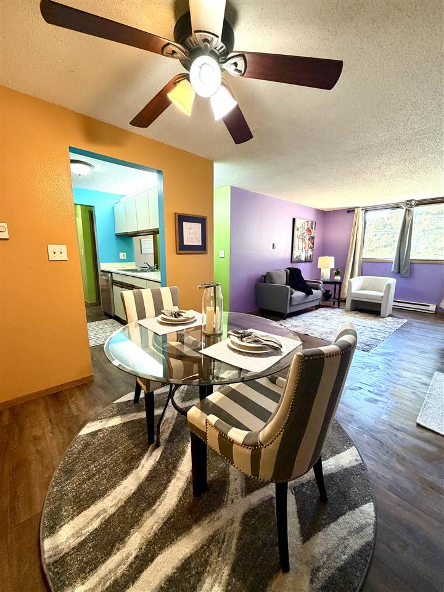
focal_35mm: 14
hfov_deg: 85.7
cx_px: 222
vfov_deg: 102.1
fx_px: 239
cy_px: 296
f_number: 2.2
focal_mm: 2.22
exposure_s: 1/60
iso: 320
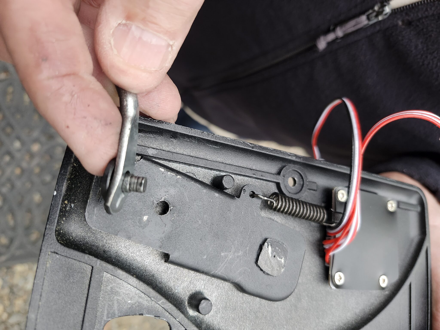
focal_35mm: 23
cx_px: 220
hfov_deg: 73.9
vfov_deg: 58.9
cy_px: 165
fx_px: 292
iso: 500
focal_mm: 5.54
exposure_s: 1/120
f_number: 1.8
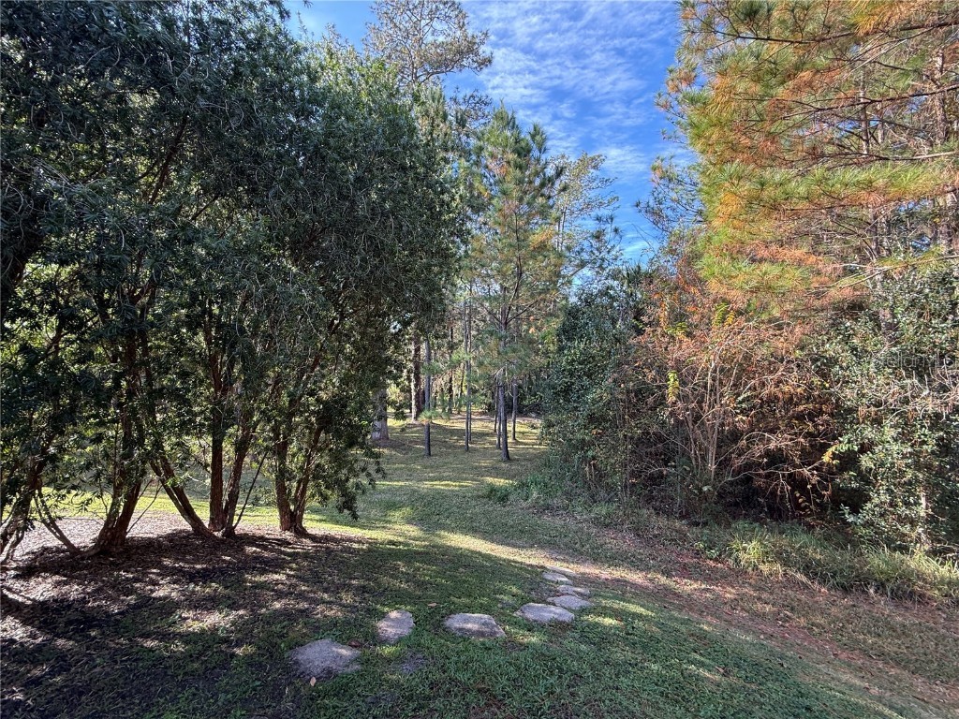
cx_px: 480
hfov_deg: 102.1
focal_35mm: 14
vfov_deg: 85.7
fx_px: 388
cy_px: 360
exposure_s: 1/144
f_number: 2.2
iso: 64
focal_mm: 2.22
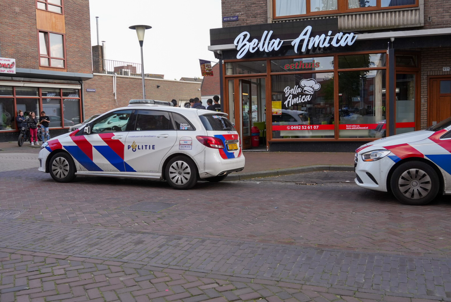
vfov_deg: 36.9
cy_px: 151
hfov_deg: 53.1
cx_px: 226
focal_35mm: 36
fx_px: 451
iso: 200
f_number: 8
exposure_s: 1/80
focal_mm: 24
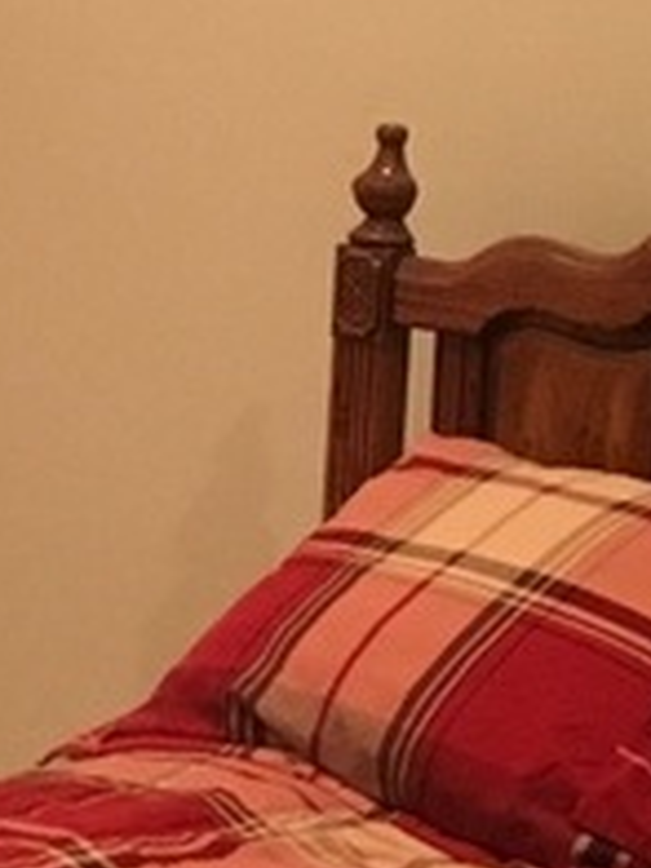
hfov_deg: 9.0
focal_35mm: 160
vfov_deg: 12.3
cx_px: -359
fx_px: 4012
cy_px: 213
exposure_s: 1/30
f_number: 2.2
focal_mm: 4.15
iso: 200
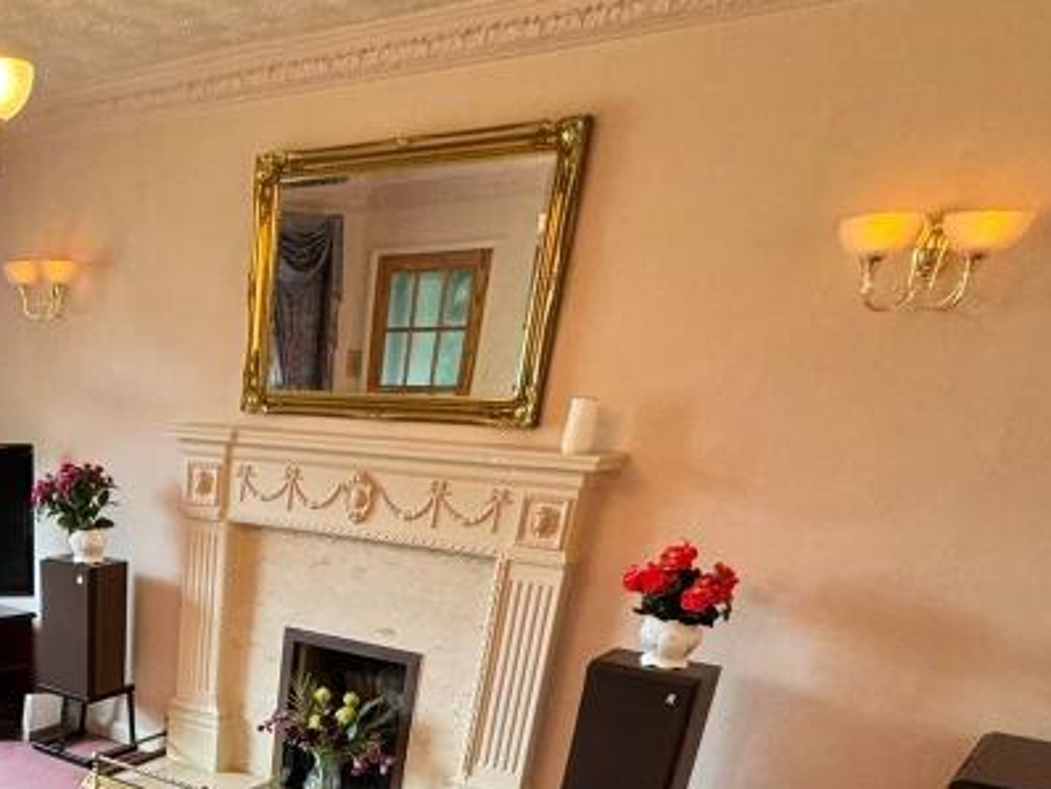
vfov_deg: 33.6
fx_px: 1094
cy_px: 902
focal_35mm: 36
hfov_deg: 46.1
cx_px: 92
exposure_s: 1/50
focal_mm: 2.22
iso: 250
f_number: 2.2
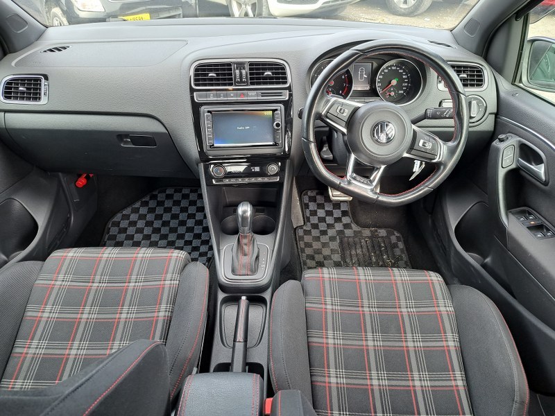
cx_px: 278
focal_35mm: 24
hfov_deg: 71.6
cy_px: 208
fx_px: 385
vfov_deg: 56.8
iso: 50
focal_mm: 5.23
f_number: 1.8
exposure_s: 1/50
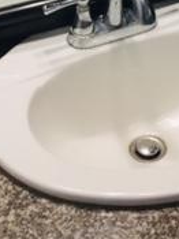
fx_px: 732
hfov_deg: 13.9
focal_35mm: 106
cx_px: 139
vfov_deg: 16.8
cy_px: -120
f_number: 2.2
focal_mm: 4.15
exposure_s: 1/40
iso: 32
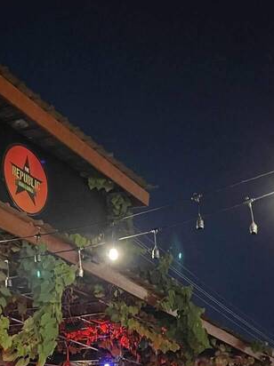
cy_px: 266
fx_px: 624
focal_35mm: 59
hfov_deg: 24.6
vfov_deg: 32.2
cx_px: 82
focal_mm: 4.2
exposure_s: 1/33
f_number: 1.6
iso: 500
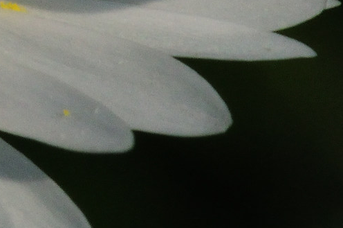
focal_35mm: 762
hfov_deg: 2.7
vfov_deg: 1.8
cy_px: -182
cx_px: -252
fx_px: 7252
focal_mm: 105
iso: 800
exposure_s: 1/320
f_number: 36
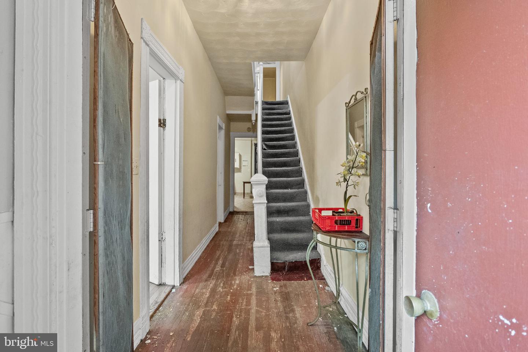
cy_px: 176
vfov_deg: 61.9
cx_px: 264
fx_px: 293
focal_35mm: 20
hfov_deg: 84.0
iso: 8000
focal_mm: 13.5
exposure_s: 1/30
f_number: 4
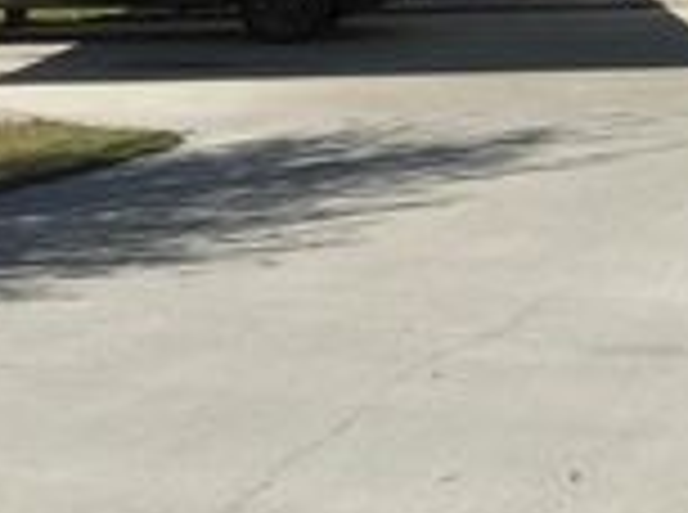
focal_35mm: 95
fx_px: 1884
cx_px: 657
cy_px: -191
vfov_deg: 14.7
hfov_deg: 20.2
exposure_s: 1/2564
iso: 25
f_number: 2.2
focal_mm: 4.15
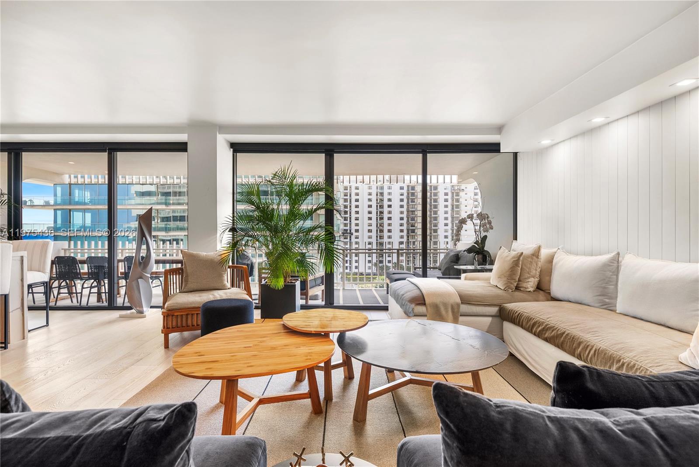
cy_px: 234
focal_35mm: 19
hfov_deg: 86.9
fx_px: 369
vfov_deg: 64.6
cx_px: 350
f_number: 8
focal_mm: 19
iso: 400
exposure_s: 1/100
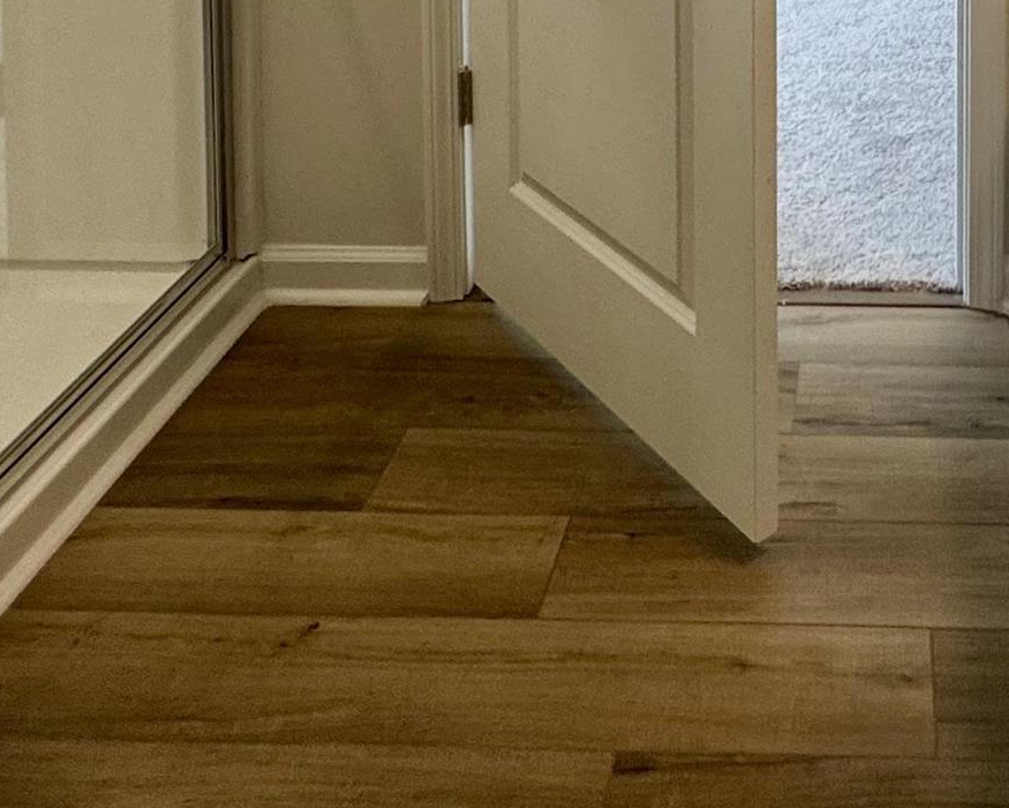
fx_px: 1433
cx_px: 852
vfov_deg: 25.5
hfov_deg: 37.0
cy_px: -329
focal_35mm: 48
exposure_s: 1/120
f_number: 2.2
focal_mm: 2.22
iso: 80
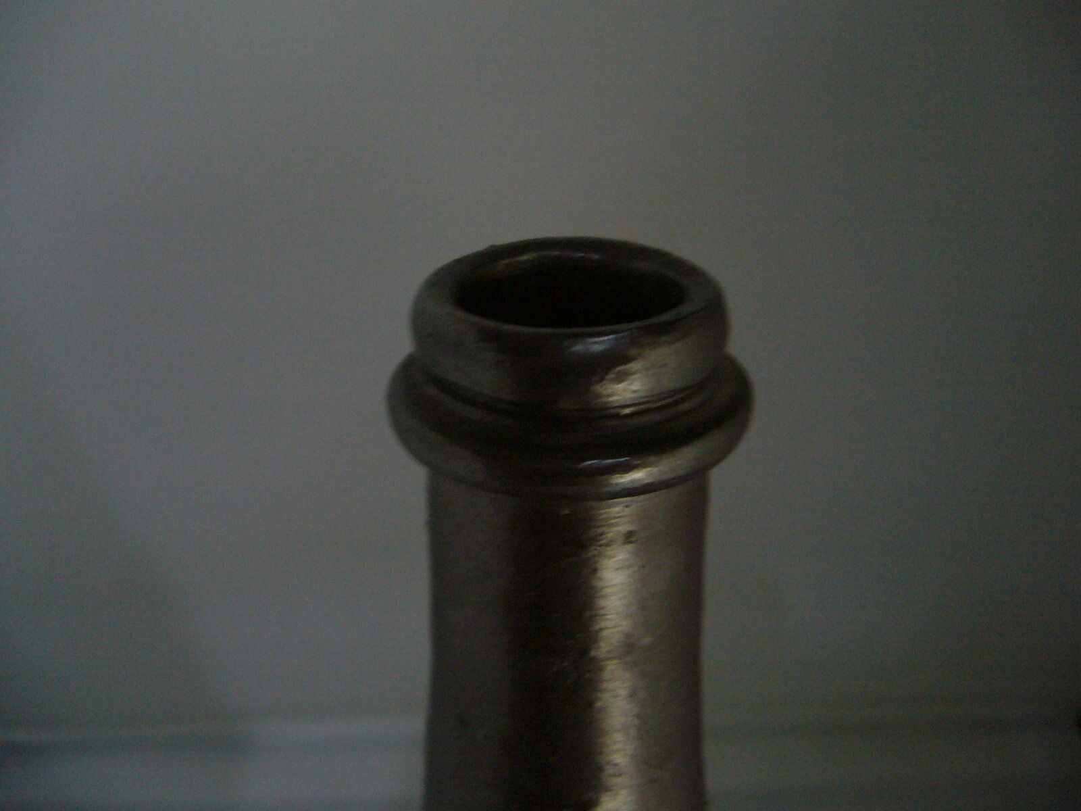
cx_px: 540
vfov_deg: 40.7
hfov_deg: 52.6
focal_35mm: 35
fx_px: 1093
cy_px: 406
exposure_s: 1/8
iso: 200
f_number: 2.8
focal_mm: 5.8
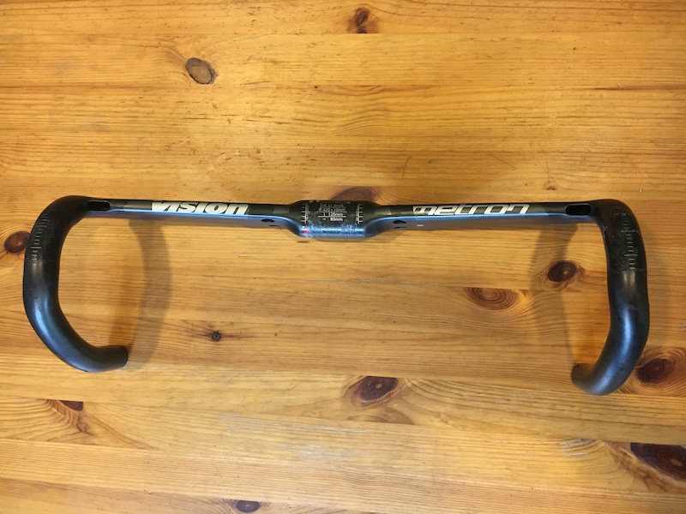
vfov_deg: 48.2
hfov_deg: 61.7
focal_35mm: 29
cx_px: 343
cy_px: 257
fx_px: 575
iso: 200
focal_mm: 4.15
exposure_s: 1/30
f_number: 2.2
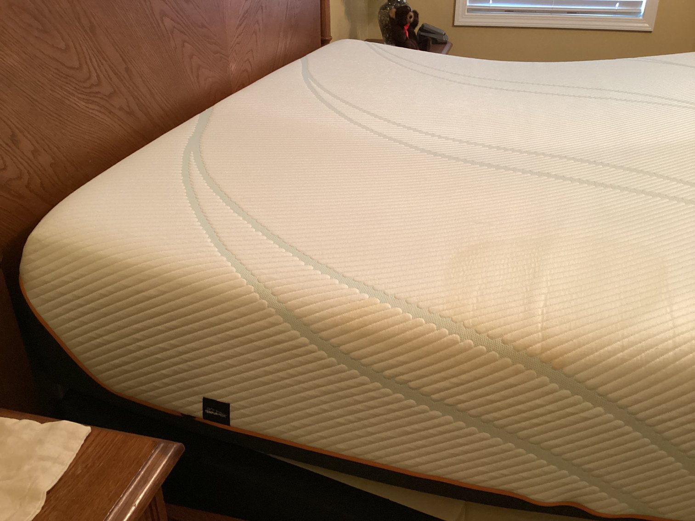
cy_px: 260
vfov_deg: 45.4
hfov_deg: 58.3
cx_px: 348
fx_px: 622
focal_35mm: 31
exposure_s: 1/40
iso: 250
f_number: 2.4
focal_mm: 3.3
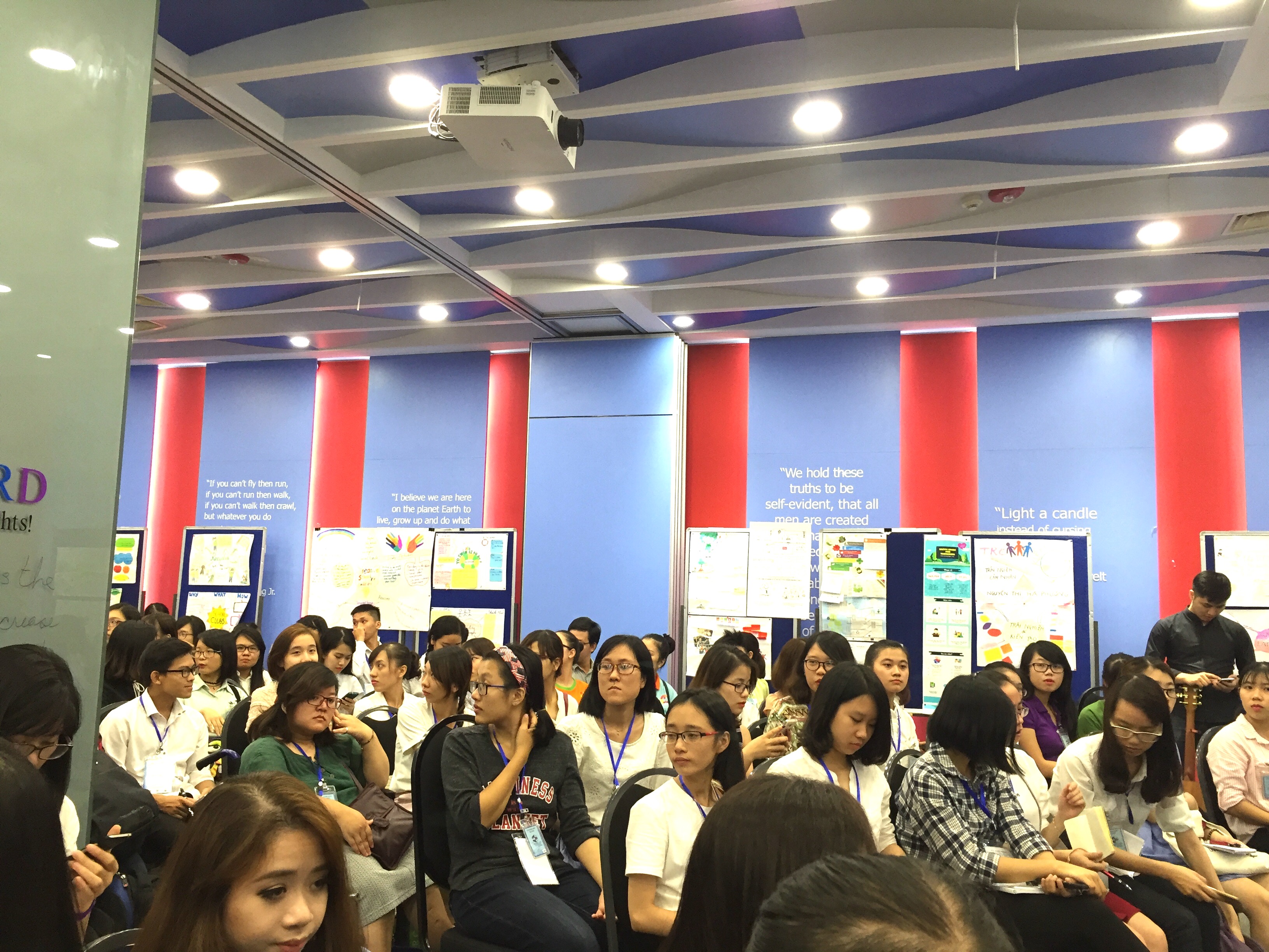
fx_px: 1063
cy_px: 476
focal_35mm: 29
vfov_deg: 48.2
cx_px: 634
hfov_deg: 61.7
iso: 125
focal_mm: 4.15
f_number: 2.2
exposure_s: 1/33
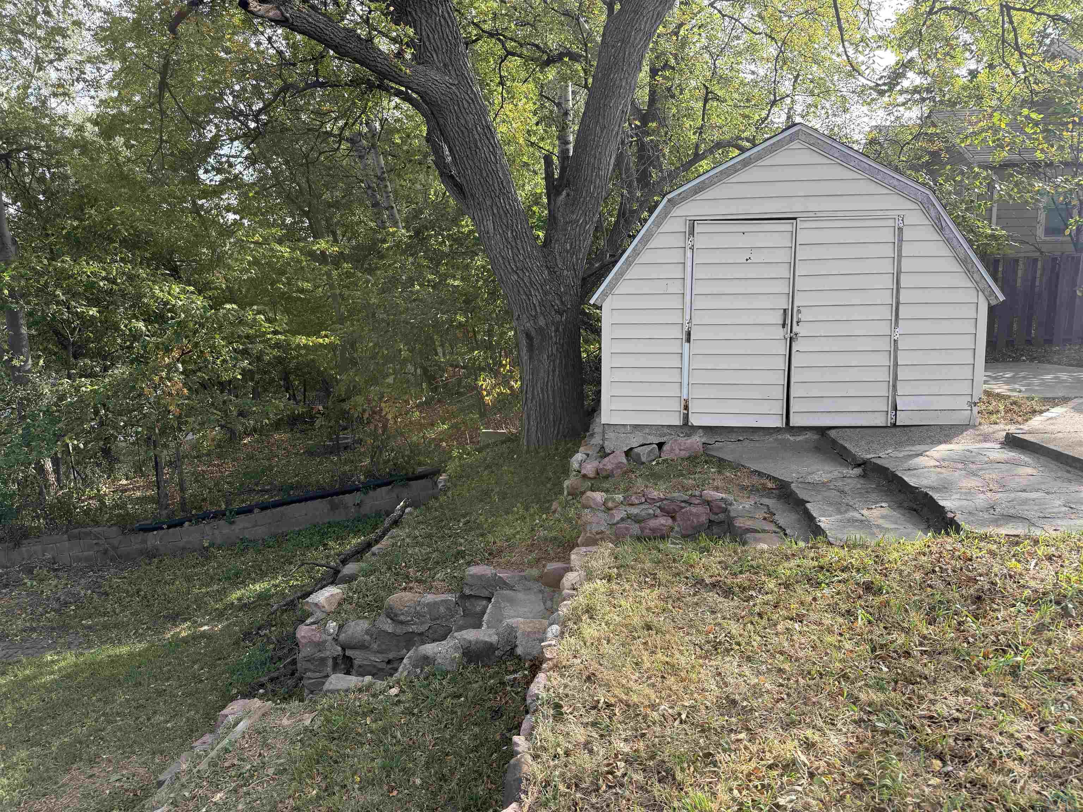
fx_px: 751
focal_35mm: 24
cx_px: 542
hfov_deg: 71.6
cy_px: 406
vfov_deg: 56.8
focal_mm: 6.76
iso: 100
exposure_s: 1/1060
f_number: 1.78
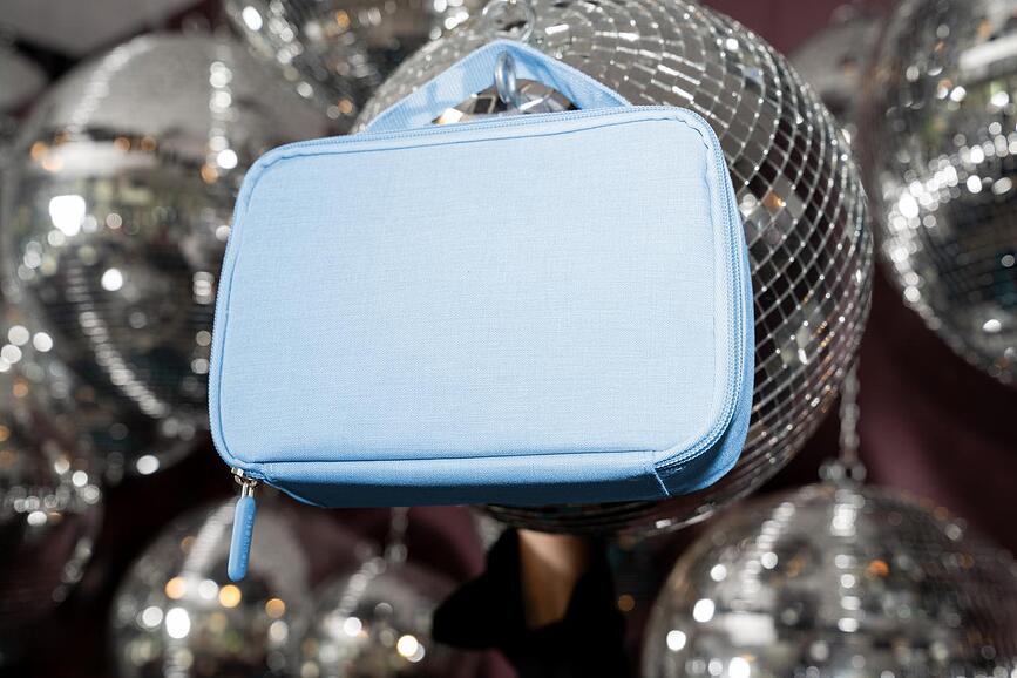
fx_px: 1412
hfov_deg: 39.6
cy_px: 339
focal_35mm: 50
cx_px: 508
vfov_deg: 27.0
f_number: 5.6
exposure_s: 1/250
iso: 400
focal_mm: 50
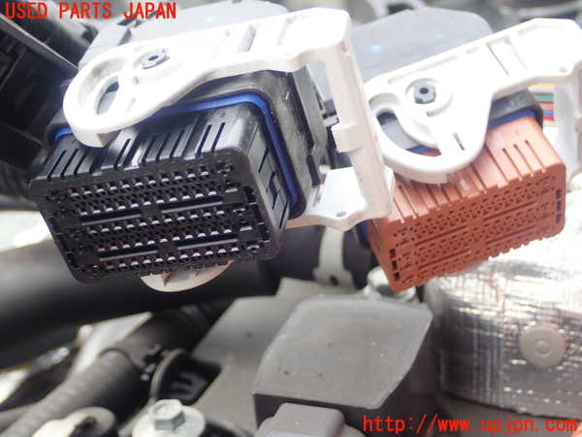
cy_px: 218
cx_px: 291
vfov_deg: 24.0
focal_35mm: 61
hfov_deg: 31.7
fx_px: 1026
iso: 160
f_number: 3.6
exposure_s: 1/125
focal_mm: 11.01
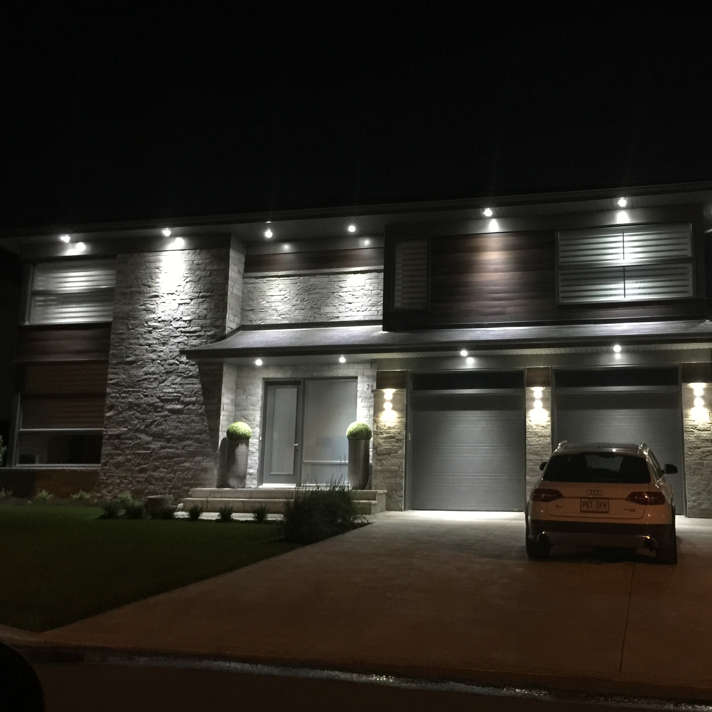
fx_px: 814
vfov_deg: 47.2
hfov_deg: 46.9
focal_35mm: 35
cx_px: 433
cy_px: 363
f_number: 2.2
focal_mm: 4.15
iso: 160
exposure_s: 1/4
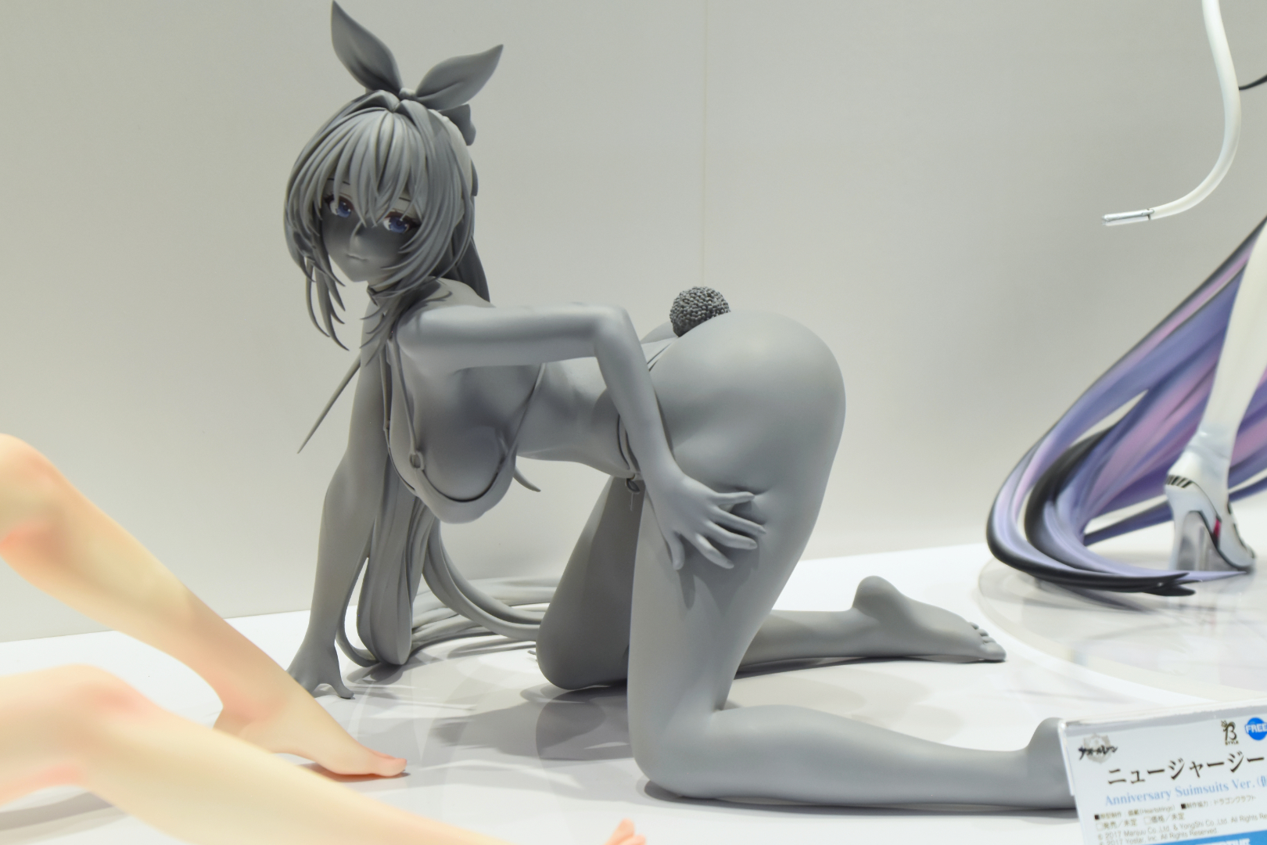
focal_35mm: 78
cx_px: 634
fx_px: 2745
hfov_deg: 26.0
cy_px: 422
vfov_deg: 17.5
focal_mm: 52
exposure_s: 1/200
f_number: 8
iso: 640
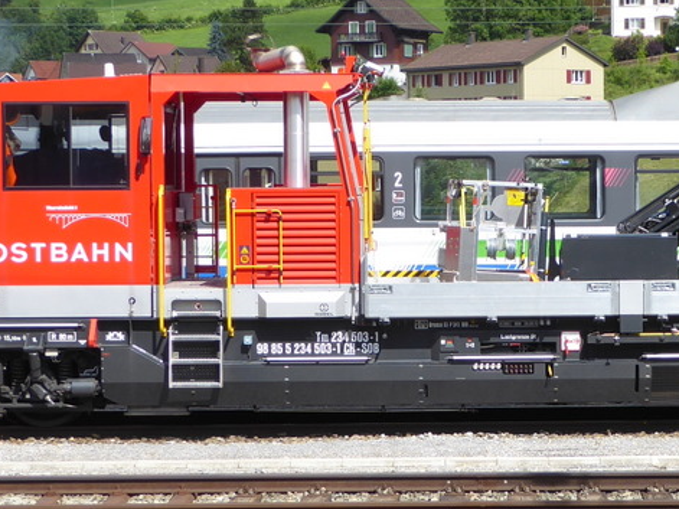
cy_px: 287
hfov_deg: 19.2
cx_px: 479
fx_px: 2000
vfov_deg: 14.5
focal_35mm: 102
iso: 80
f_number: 3.8
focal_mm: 7.2
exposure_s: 1/400
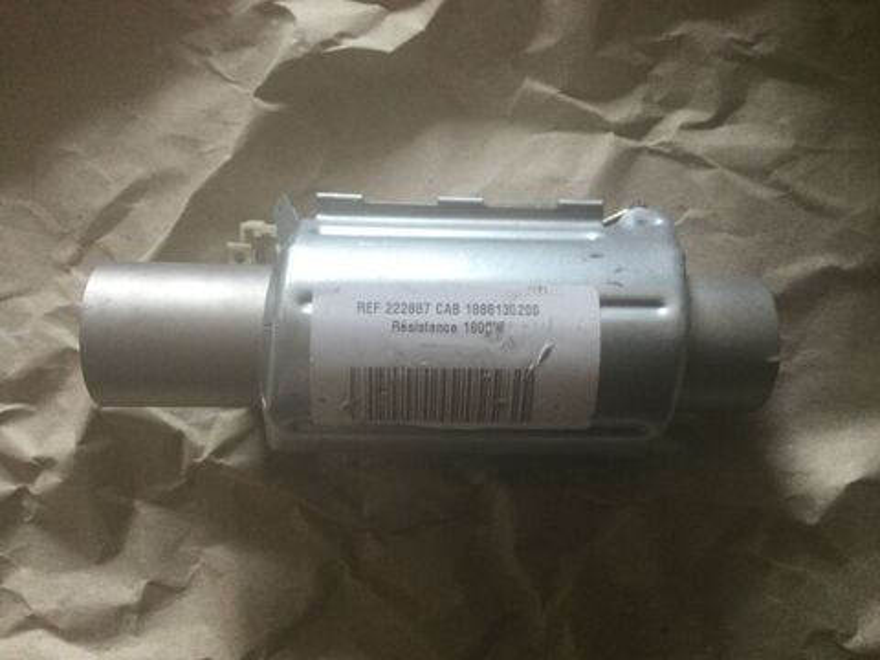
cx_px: 440
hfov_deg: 58.4
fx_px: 788
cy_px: 330
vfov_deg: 45.4
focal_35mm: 31
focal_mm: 3.3
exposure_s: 1/33
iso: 64
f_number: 2.4
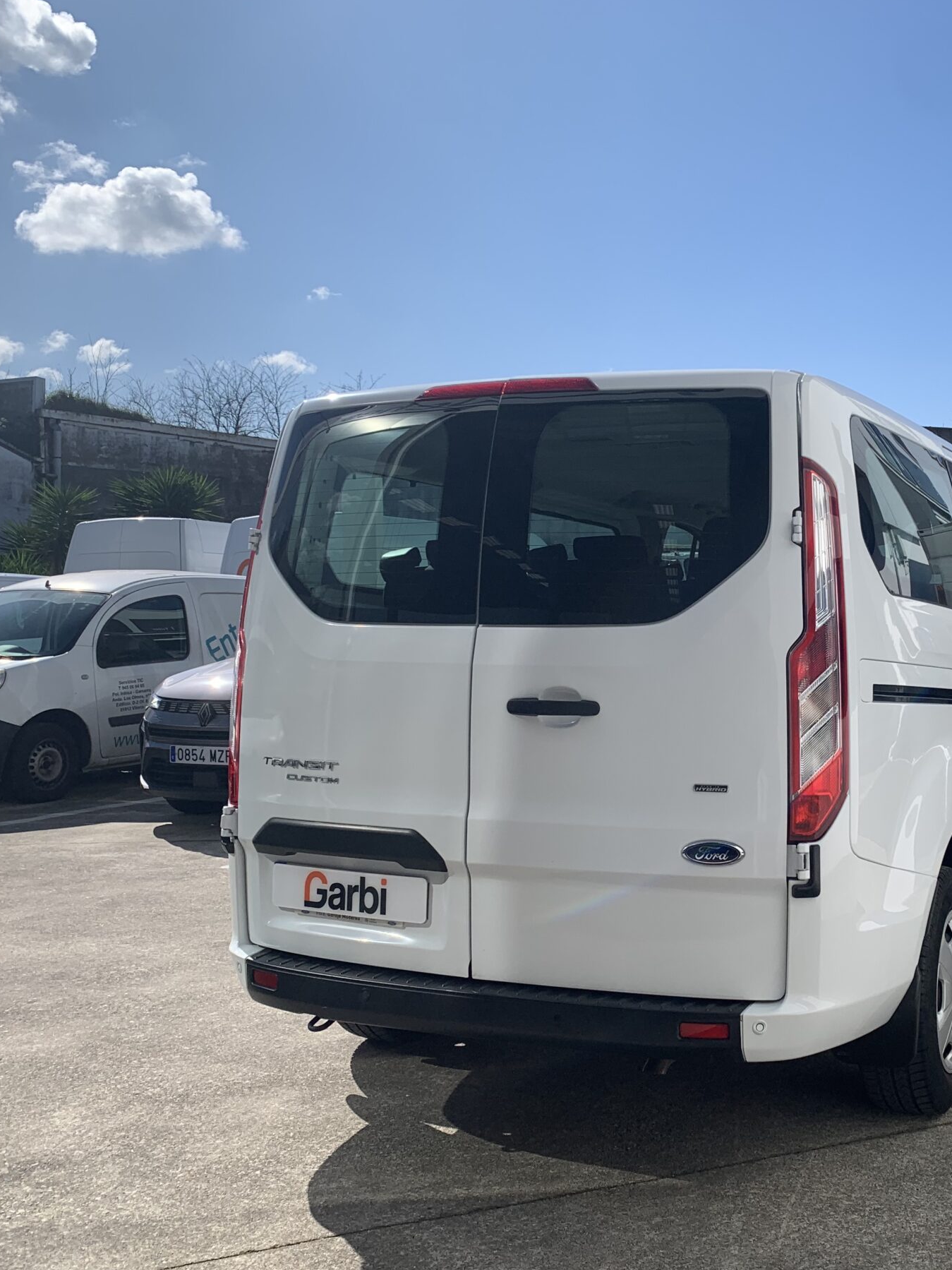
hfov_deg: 37.5
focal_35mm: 37
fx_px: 1357
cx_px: 739
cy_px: 650
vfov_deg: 50.1
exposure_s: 1/3788
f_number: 1.8
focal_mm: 4.25
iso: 25
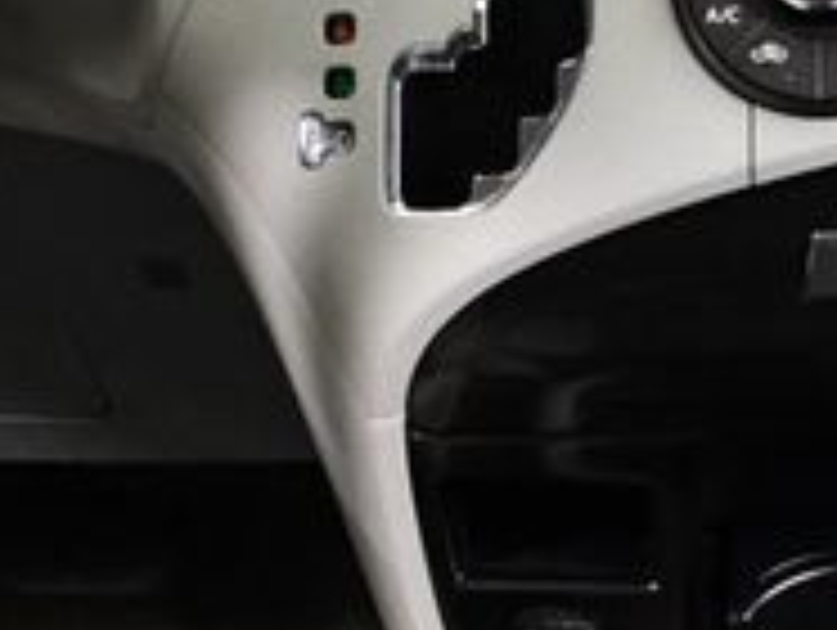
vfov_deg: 12.1
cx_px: 846
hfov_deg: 16.2
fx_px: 2881
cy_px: 842
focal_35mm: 119
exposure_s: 1/60
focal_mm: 18
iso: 3200
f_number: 3.5
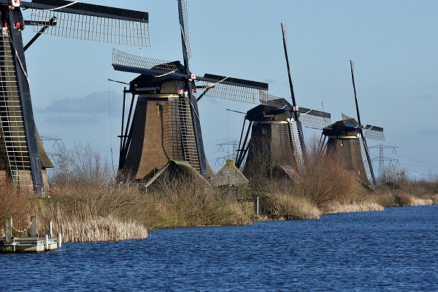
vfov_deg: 4.6
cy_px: 146
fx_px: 3650
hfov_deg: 6.9
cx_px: 219
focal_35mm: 300
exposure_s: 1/320
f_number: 10
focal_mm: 200
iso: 160
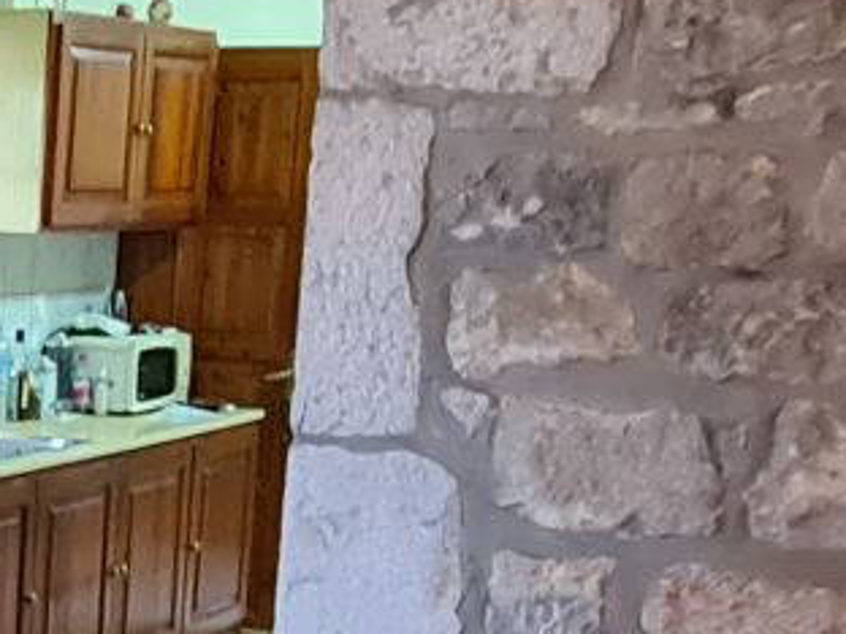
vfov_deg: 17.6
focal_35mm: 80
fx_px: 1955
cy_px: 742
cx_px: -290
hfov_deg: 21.7
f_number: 2.2
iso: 640
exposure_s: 1/33
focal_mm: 2.2
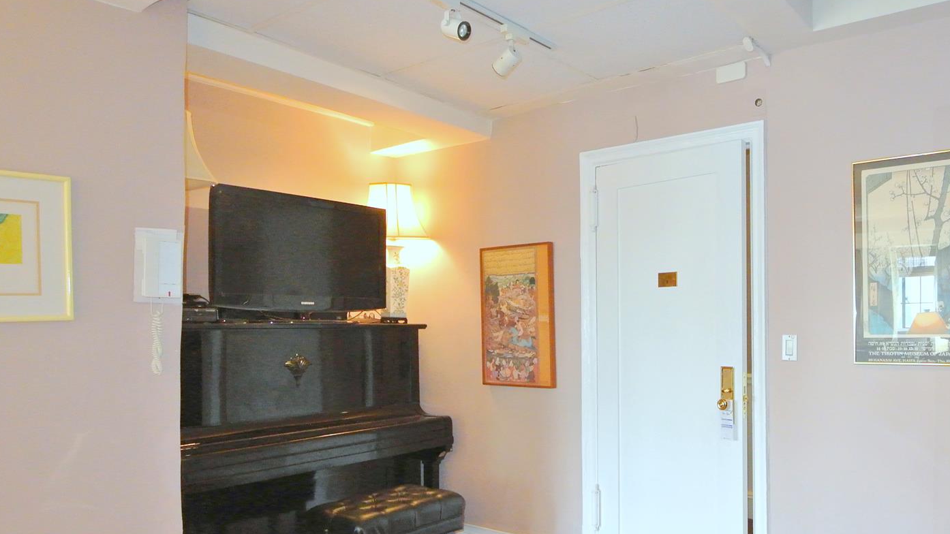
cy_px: 319
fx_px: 655
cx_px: 649
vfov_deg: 44.2
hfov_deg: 69.4
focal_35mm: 26
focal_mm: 6.7
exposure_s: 1/60
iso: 1400
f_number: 3.5
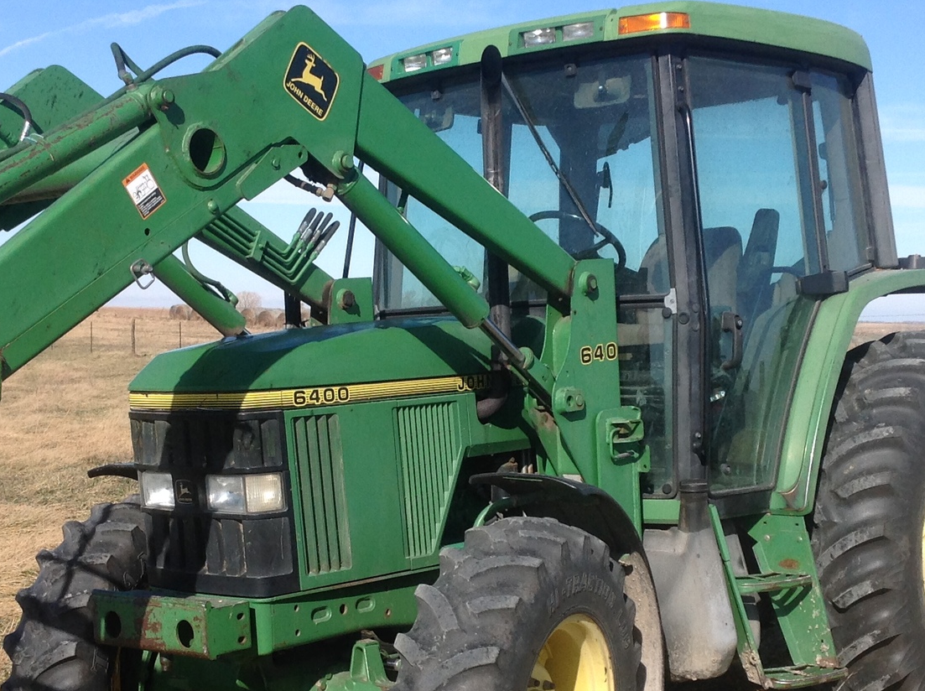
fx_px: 1734
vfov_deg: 22.4
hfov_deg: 29.8
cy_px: 462
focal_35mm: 65
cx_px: 424
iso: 50
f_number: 2.4
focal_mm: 4.28
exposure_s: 1/1779
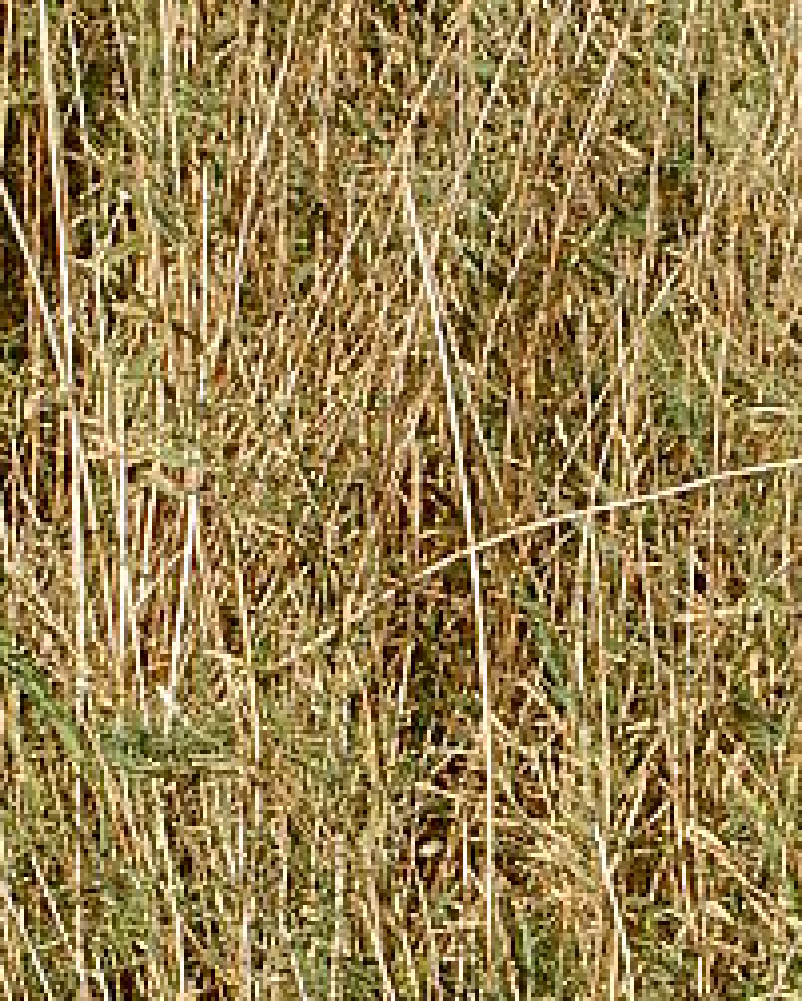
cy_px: 415
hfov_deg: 3.3
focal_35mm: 476
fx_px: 14114
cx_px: 910
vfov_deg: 4.1
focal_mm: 16.8
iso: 50
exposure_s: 1/320
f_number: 4.9
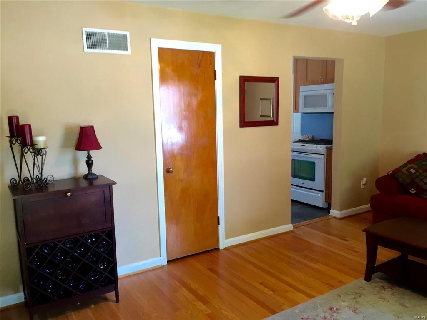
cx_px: 214
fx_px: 358
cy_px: 160
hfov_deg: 61.7
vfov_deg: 48.2
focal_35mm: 29
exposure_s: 1/30
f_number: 2.2
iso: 80
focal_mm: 4.15
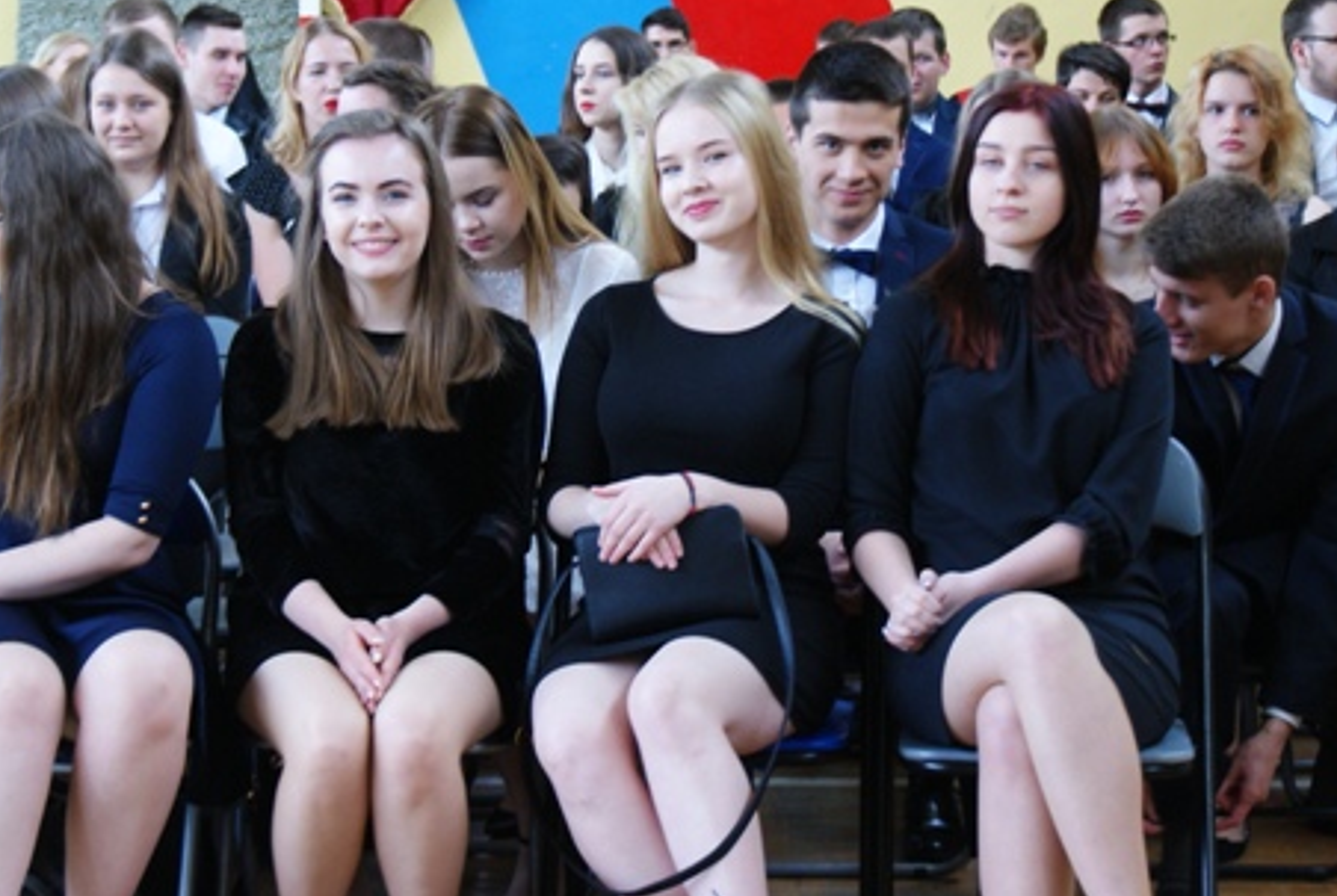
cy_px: 269
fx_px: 4341
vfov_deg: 11.8
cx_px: 541
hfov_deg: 17.5
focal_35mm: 117
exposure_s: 1/40
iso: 400
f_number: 5.6
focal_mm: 55
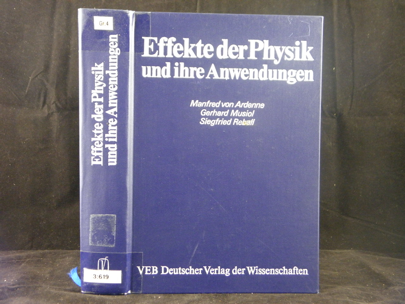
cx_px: 202
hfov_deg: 40.4
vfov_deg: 30.9
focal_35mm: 47
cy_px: 152
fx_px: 550
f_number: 3.9
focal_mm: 8.6
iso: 400
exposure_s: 1/6
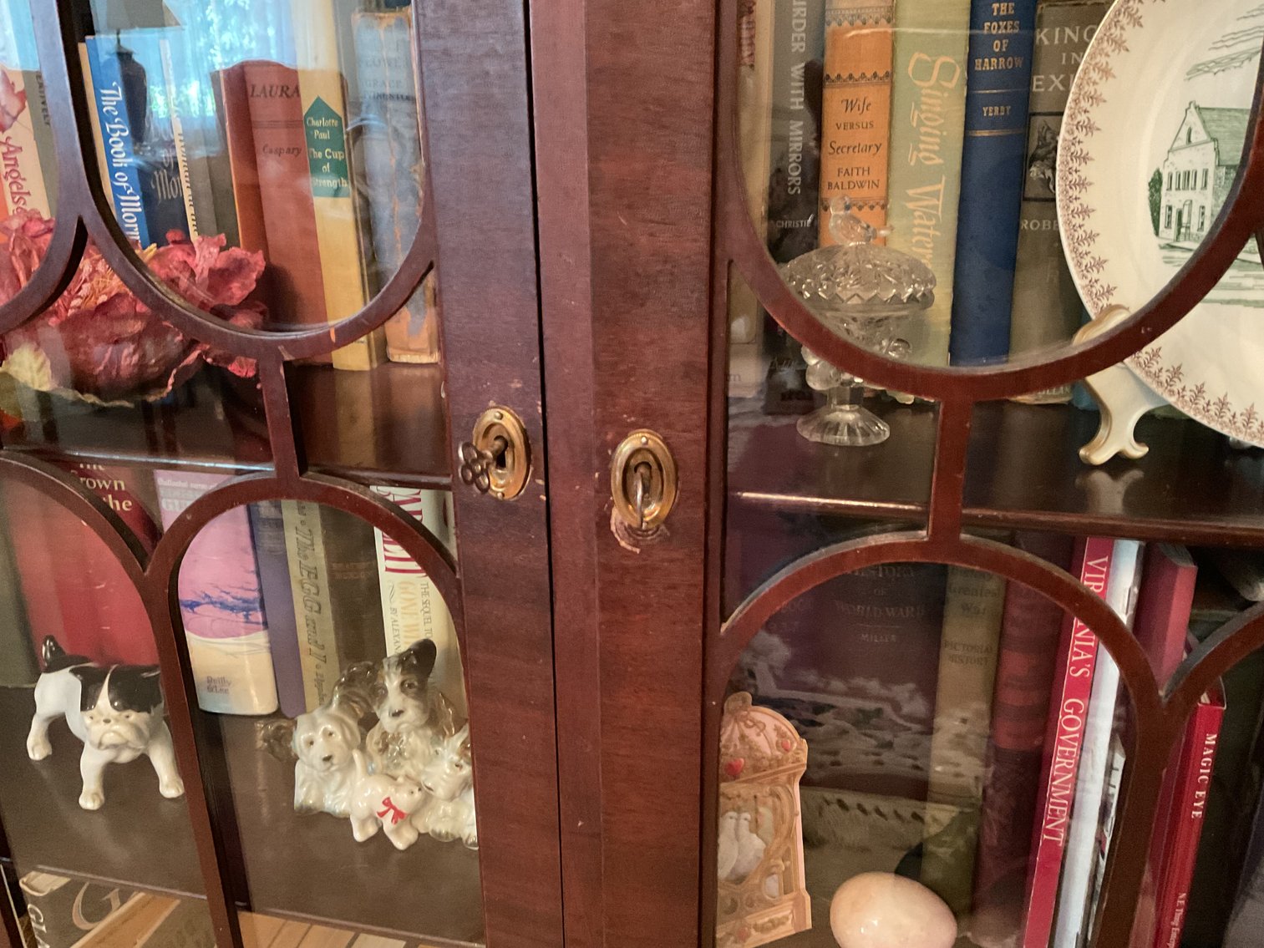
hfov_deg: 61.7
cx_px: 632
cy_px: 474
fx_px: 1059
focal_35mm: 29
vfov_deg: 48.2
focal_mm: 3
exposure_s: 1/30
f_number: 1.8
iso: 500
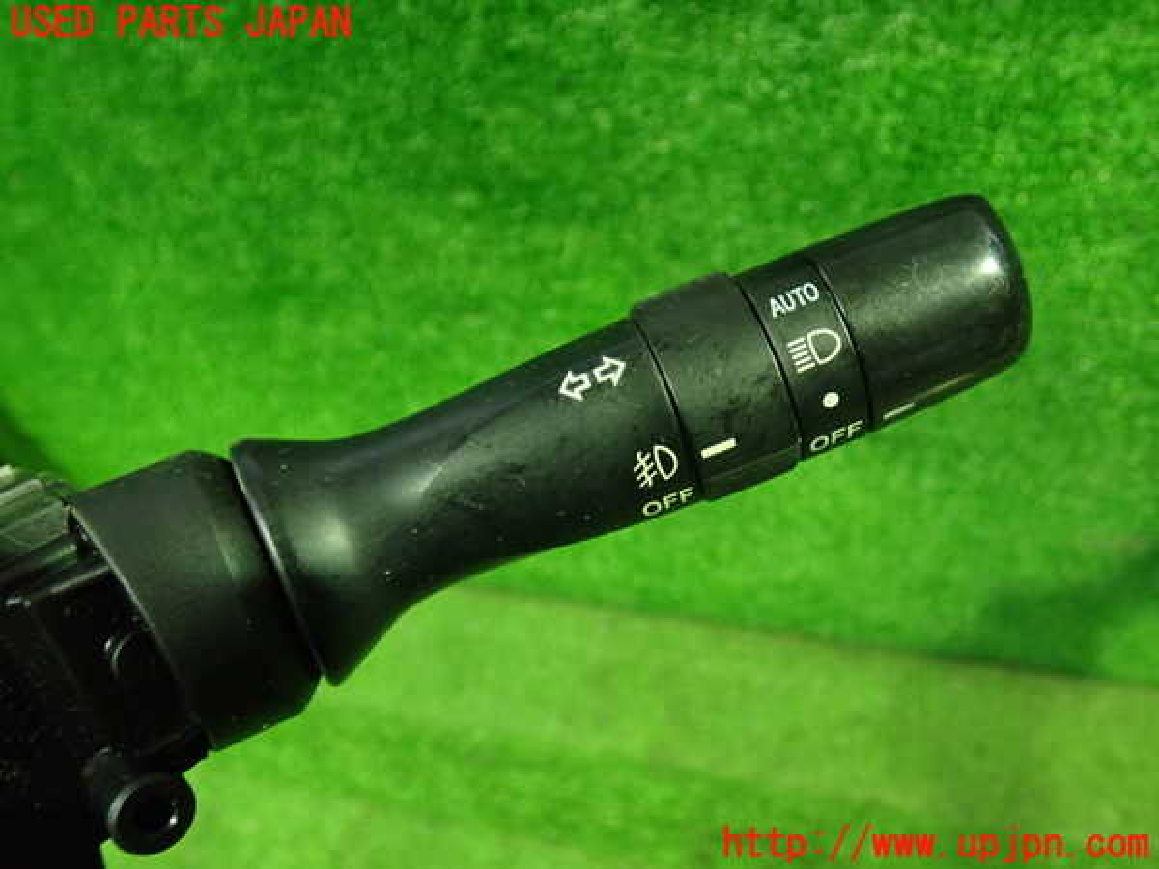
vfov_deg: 46.8
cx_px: 580
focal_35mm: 30
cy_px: 434
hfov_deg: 60.0
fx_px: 1004
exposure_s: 1/25
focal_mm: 5.4
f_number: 2.3
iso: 800
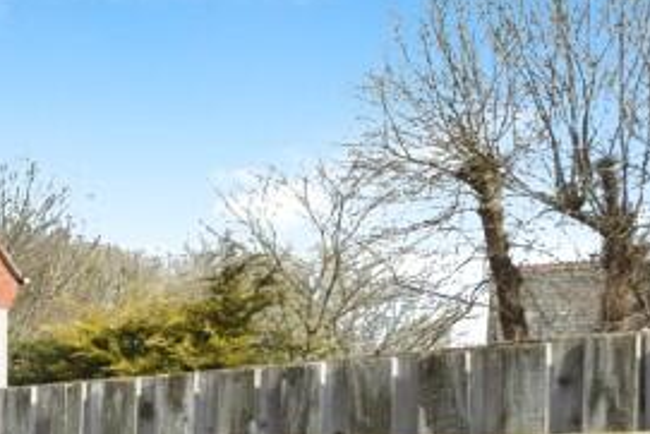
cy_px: 807
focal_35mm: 68
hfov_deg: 20.6
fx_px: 1228
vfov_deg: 16.4
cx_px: -523
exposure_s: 1/200
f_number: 10
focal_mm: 12
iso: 100
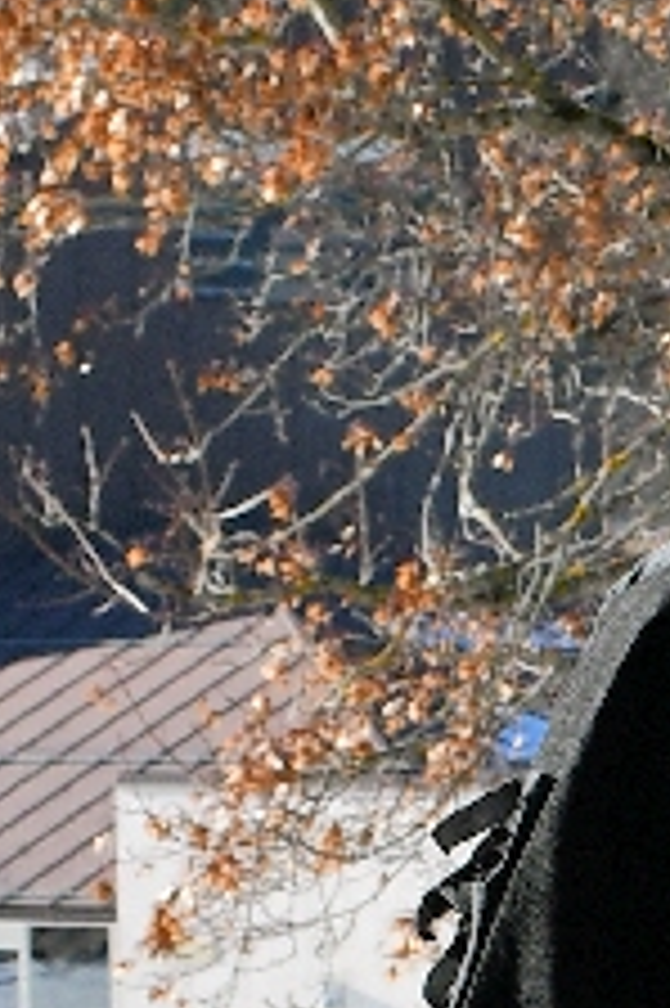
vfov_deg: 11.3
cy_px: 1350
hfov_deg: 7.4
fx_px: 4949
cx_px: 1385
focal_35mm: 177
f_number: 8
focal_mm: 22
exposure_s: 1/250
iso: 100
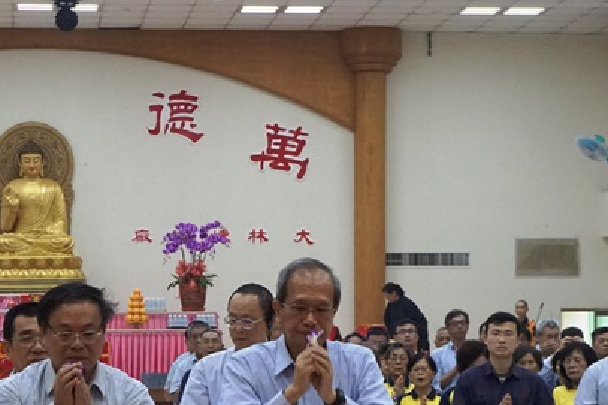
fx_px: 2195
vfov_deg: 10.5
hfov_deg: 15.7
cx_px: 167
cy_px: 377
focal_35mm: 130
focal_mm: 42
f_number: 5.6
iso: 2000
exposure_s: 1/160
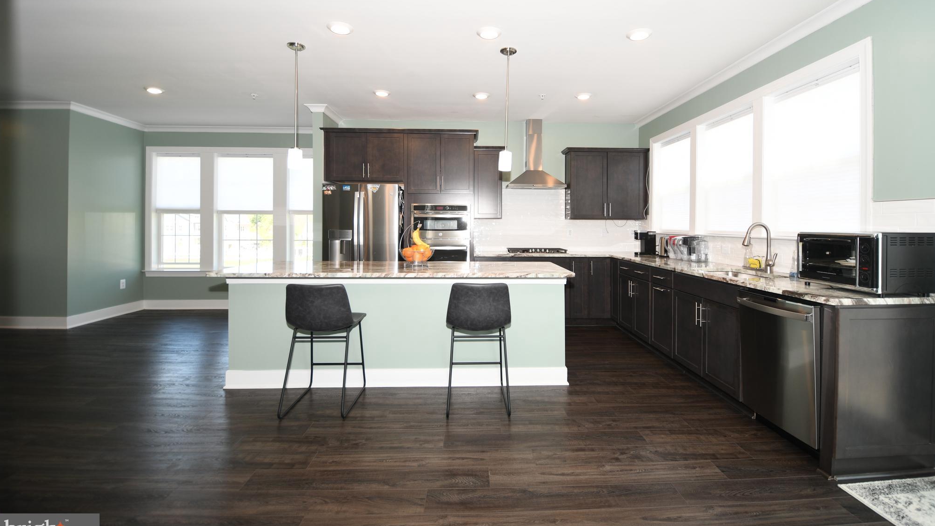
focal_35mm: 16
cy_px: 230
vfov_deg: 66.8
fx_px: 397
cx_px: 473
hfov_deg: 99.4
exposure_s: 1/50
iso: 125
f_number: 3.5
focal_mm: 10
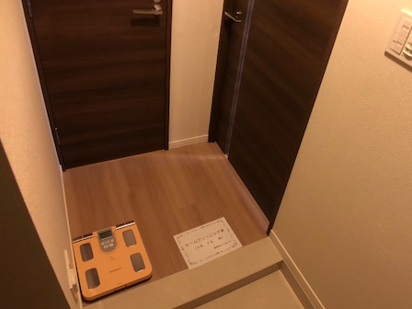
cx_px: 264
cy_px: 126
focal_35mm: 40
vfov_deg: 35.9
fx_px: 476
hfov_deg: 46.3
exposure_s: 1/10
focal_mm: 3.99
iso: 100
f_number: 1.8
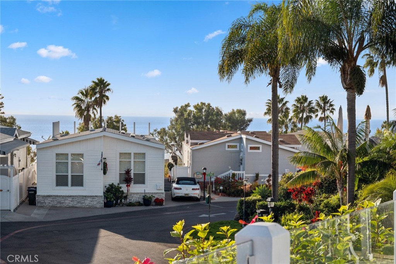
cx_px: 198
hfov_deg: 35.6
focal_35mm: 56
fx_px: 616
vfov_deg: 24.2
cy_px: 132
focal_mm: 37.4
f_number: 9
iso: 125
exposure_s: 1/450
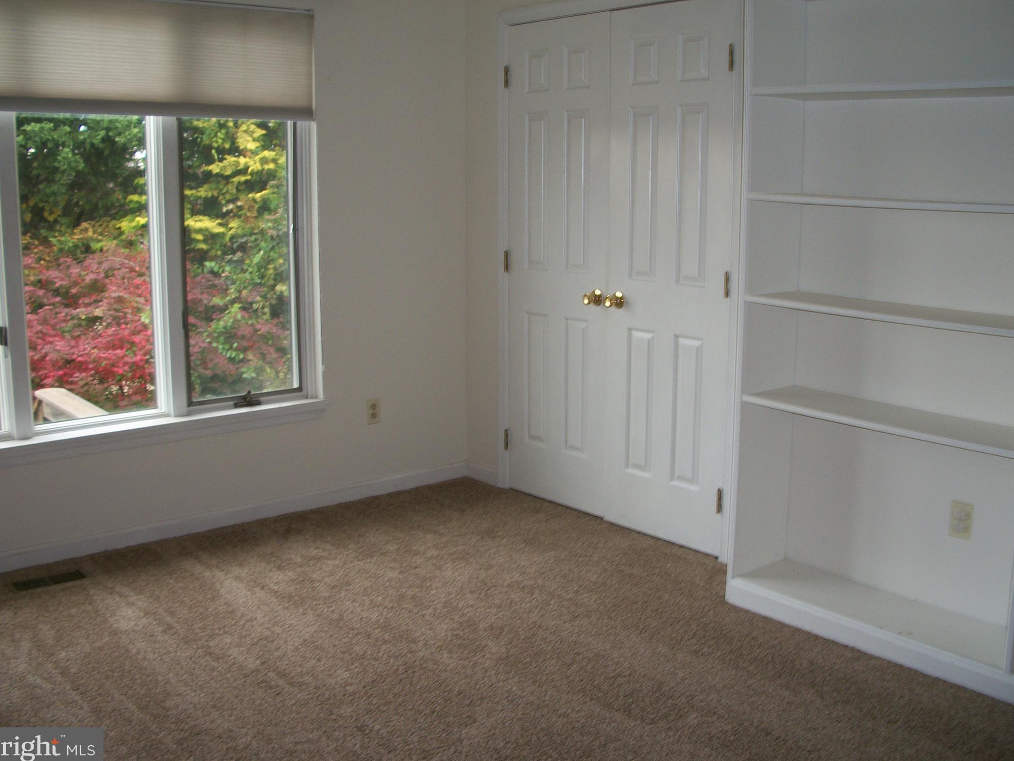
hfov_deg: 51.4
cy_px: 378
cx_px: 498
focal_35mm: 36
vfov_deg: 39.7
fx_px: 1054
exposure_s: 1/30
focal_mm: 6.3
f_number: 3.1
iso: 80
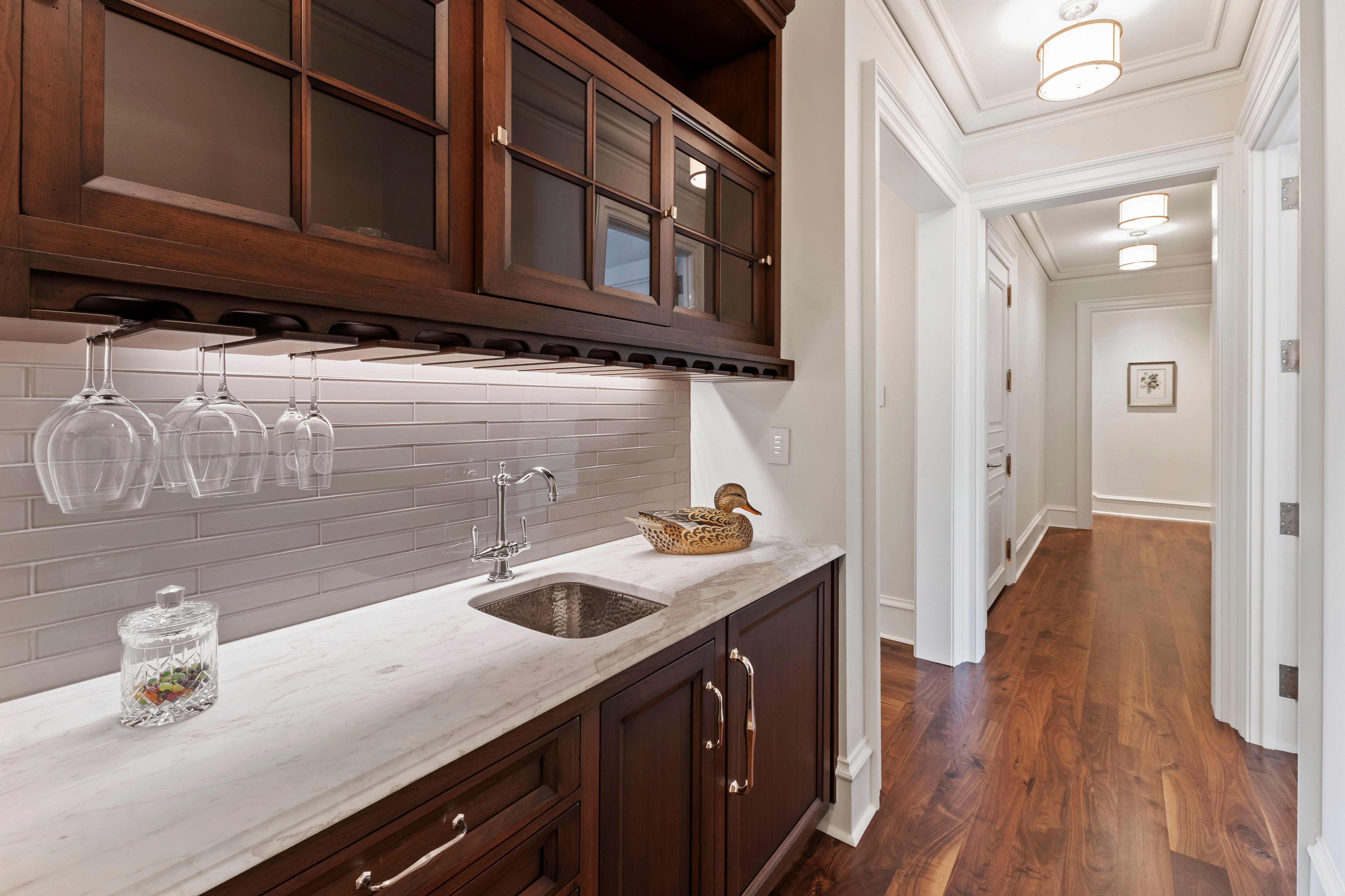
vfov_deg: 77.3
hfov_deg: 100.4
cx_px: 672
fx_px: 560
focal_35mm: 15
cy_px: 448
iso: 100
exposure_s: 2
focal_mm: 10
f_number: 8
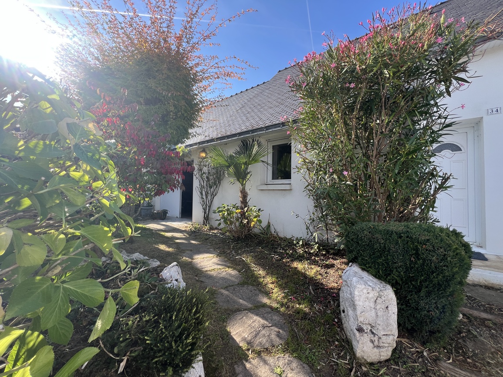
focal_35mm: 13
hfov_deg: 106.2
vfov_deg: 89.9
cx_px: 252
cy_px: 188
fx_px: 189
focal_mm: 1.57
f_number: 1.8
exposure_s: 1/435
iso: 32
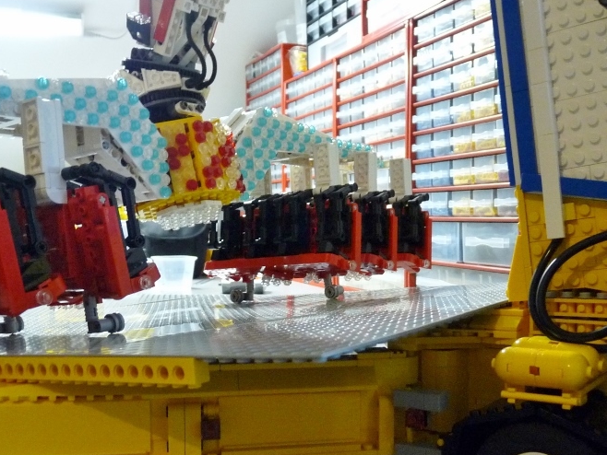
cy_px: 288
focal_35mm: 42
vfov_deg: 34.2
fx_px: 737
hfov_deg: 44.7
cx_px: 334
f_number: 2.8
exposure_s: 1/10
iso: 400
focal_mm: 4.8
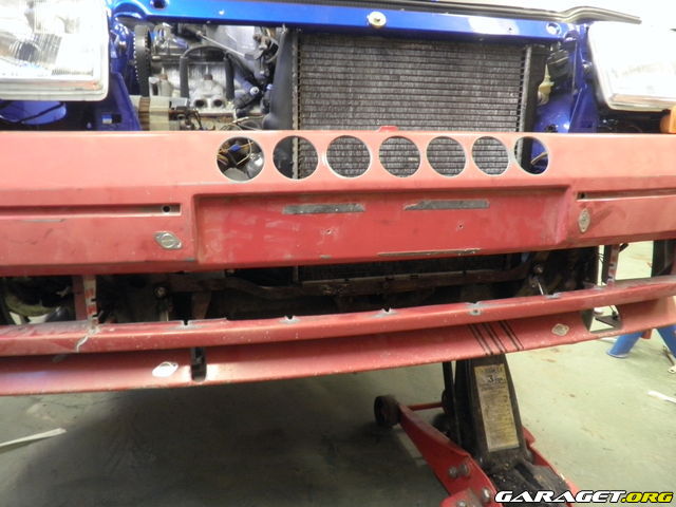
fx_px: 508
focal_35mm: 26
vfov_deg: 53.1
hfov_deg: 67.3
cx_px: 338
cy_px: 254
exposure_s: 1/4
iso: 200
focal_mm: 4.65
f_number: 2.6
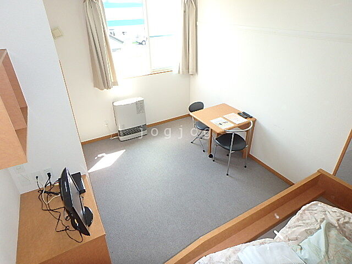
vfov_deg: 63.4
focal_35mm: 21
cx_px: 176
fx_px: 214
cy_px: 132
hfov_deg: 79.0
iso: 200
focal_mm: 3.7
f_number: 3.5
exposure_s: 1/60
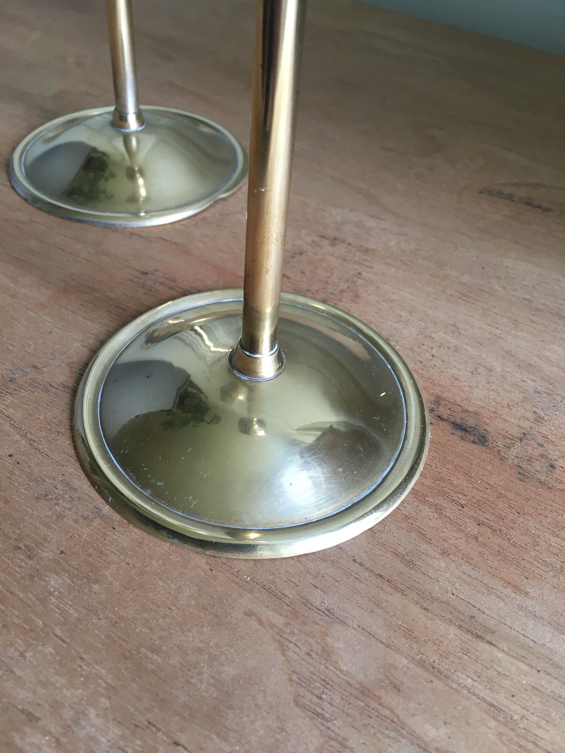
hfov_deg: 48.2
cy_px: 376
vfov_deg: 61.7
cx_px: 282
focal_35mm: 29
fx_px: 631
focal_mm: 4.15
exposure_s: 1/33
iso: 80
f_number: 2.2
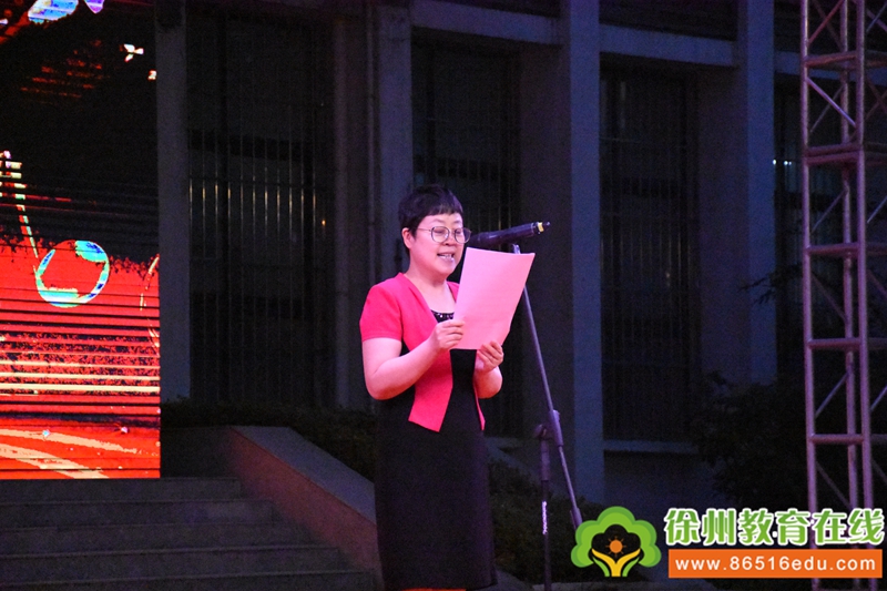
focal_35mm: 128
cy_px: 296
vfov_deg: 10.7
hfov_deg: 16.1
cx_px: 444
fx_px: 3141
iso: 25600
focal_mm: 85
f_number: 5.3
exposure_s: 1/2500
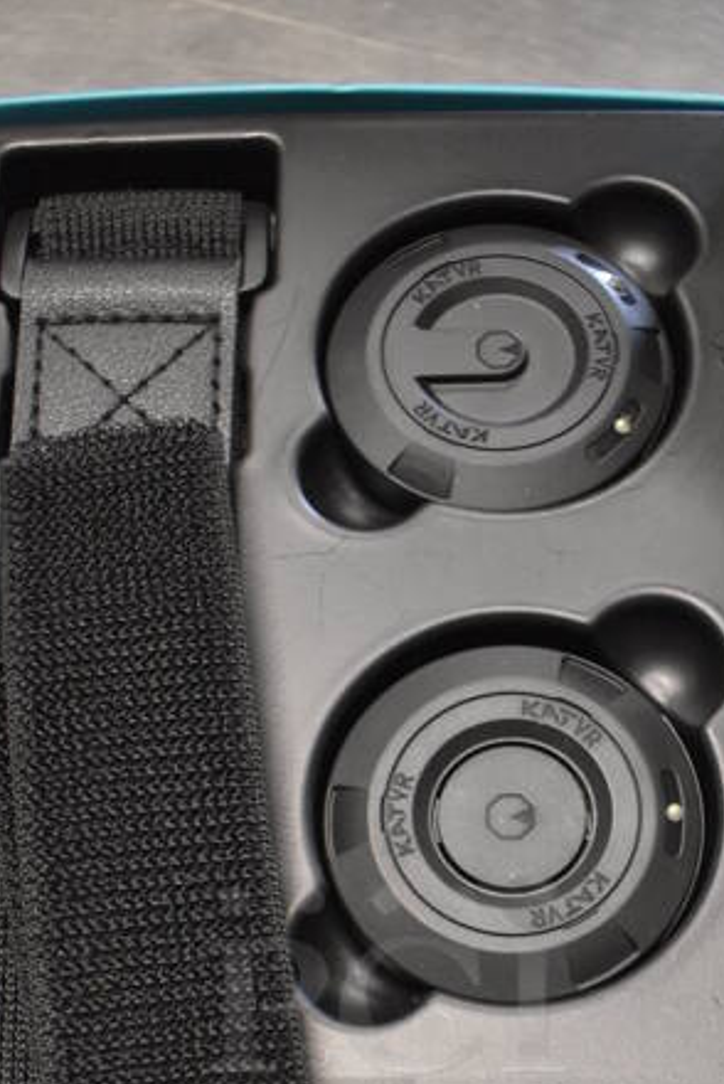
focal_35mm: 56
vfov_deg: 33.5
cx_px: 387
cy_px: 1001
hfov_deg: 24.2
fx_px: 1687
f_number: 4
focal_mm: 18
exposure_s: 1/60
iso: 2800
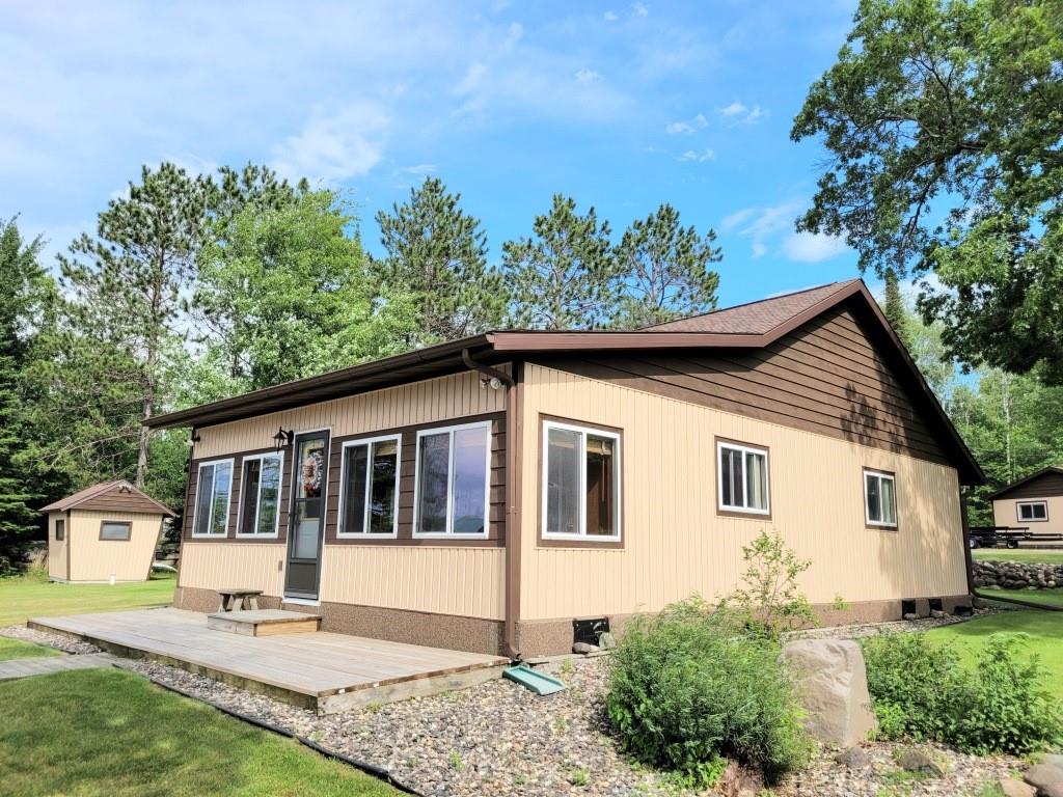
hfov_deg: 67.3
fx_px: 798
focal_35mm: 26
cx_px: 532
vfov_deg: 53.1
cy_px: 398
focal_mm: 5.4
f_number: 1.8
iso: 40
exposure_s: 1/2000
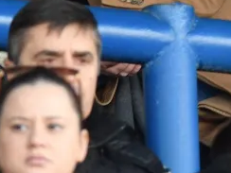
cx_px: -62
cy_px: -32
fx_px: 5999
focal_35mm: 899
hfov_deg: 2.2
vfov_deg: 1.7
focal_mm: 300
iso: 560
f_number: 5
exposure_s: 1/320
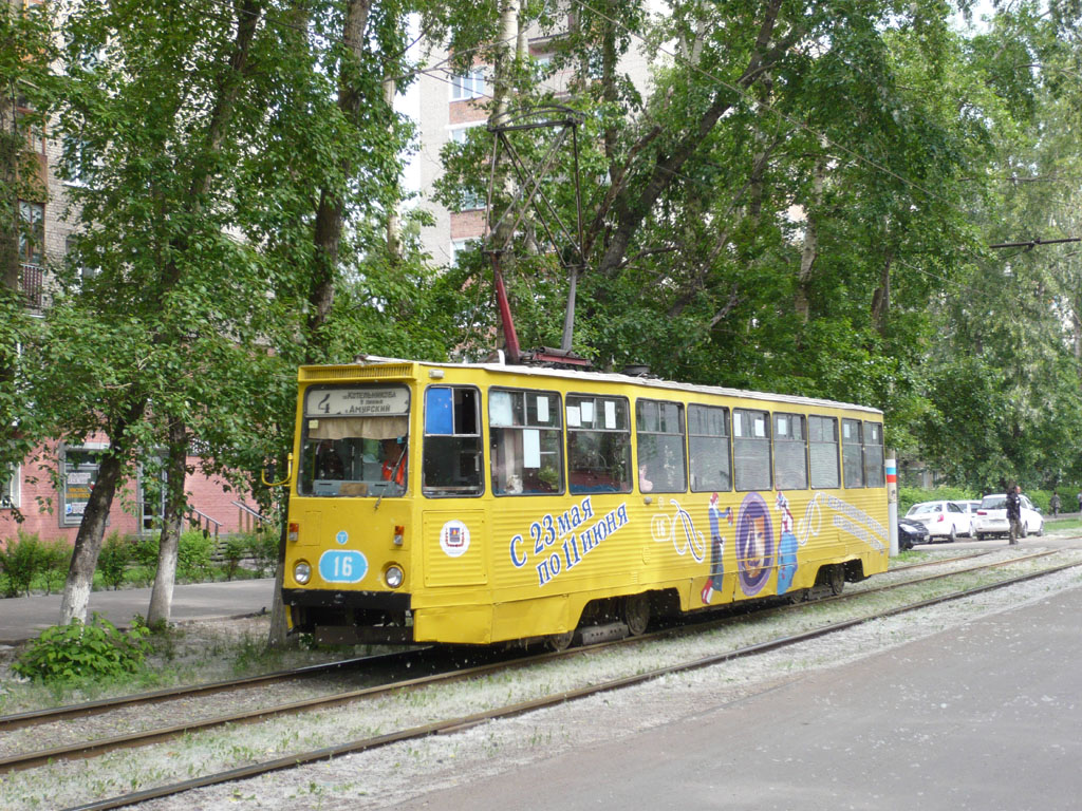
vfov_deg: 28.6
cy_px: 406
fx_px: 1594
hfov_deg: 37.5
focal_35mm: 51
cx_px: 541
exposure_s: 1/160
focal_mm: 8.4
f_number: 3.8
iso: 100
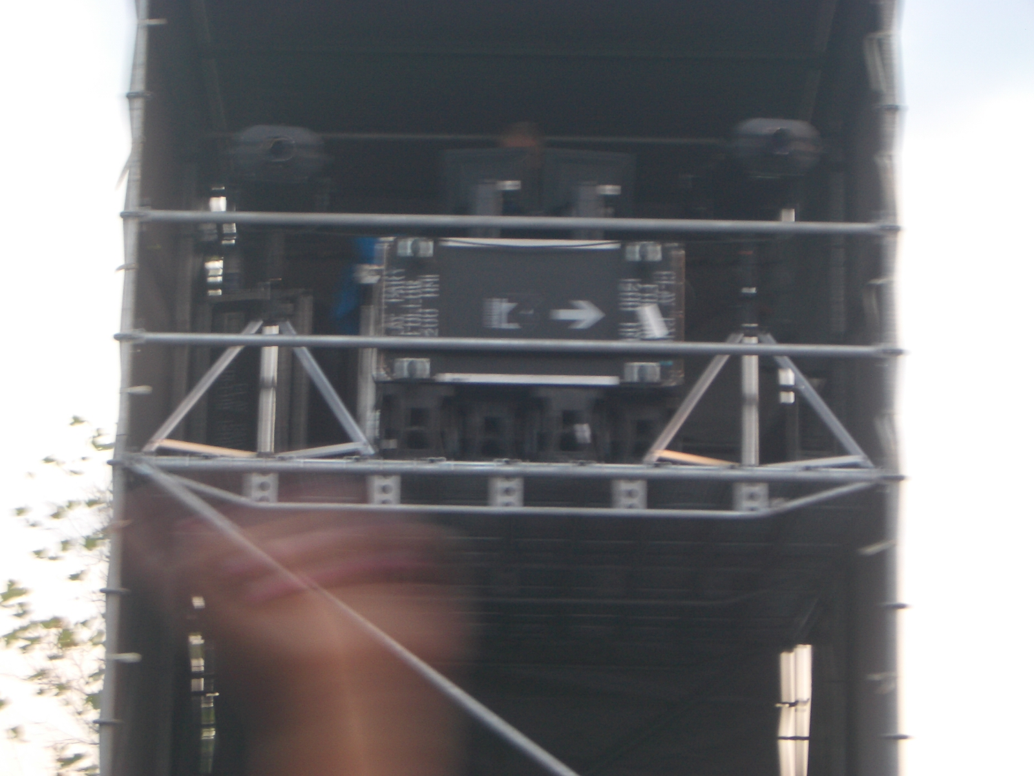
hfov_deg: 18.7
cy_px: 388
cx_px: 517
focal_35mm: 105
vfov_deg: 14.1
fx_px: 3136
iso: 50
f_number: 4.8
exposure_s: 1/8
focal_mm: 17.4
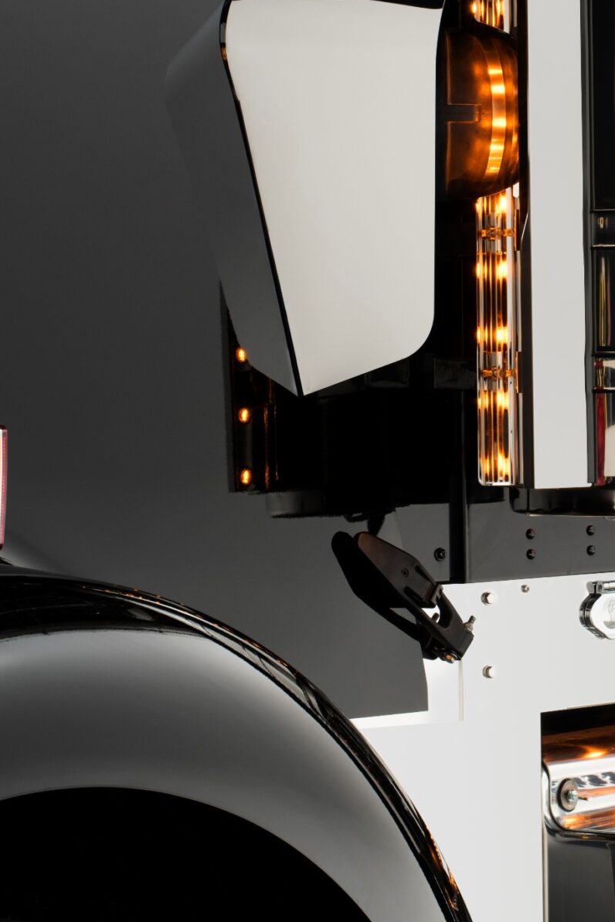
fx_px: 3024
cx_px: 647
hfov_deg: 11.5
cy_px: 311
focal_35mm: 118
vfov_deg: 17.3
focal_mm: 55
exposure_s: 1/3
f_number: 11
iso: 100
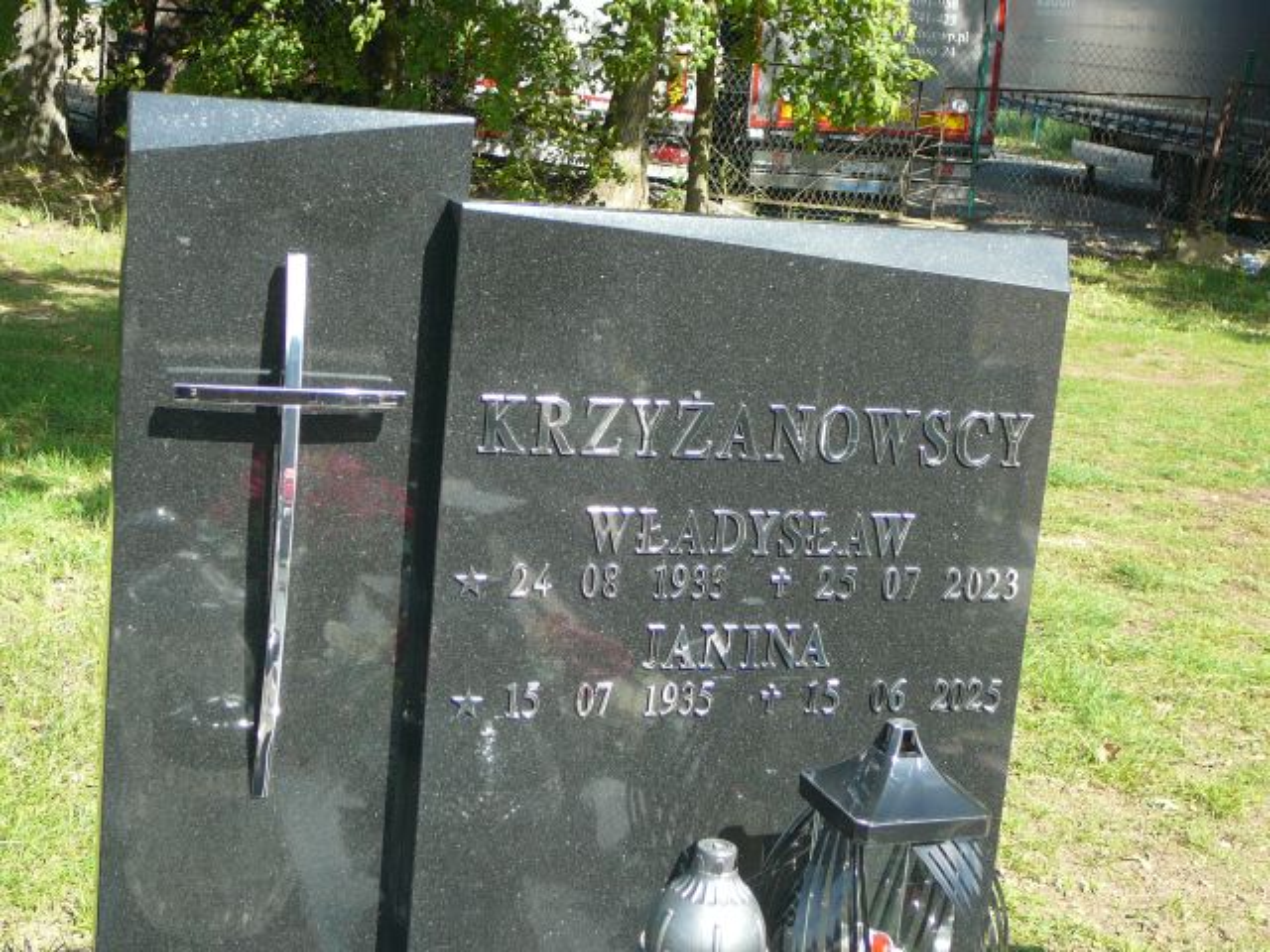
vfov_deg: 24.8
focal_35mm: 59
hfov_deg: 32.7
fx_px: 2165
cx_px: 635
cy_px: 476
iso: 80
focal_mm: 8.7
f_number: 3.5
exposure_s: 1/200
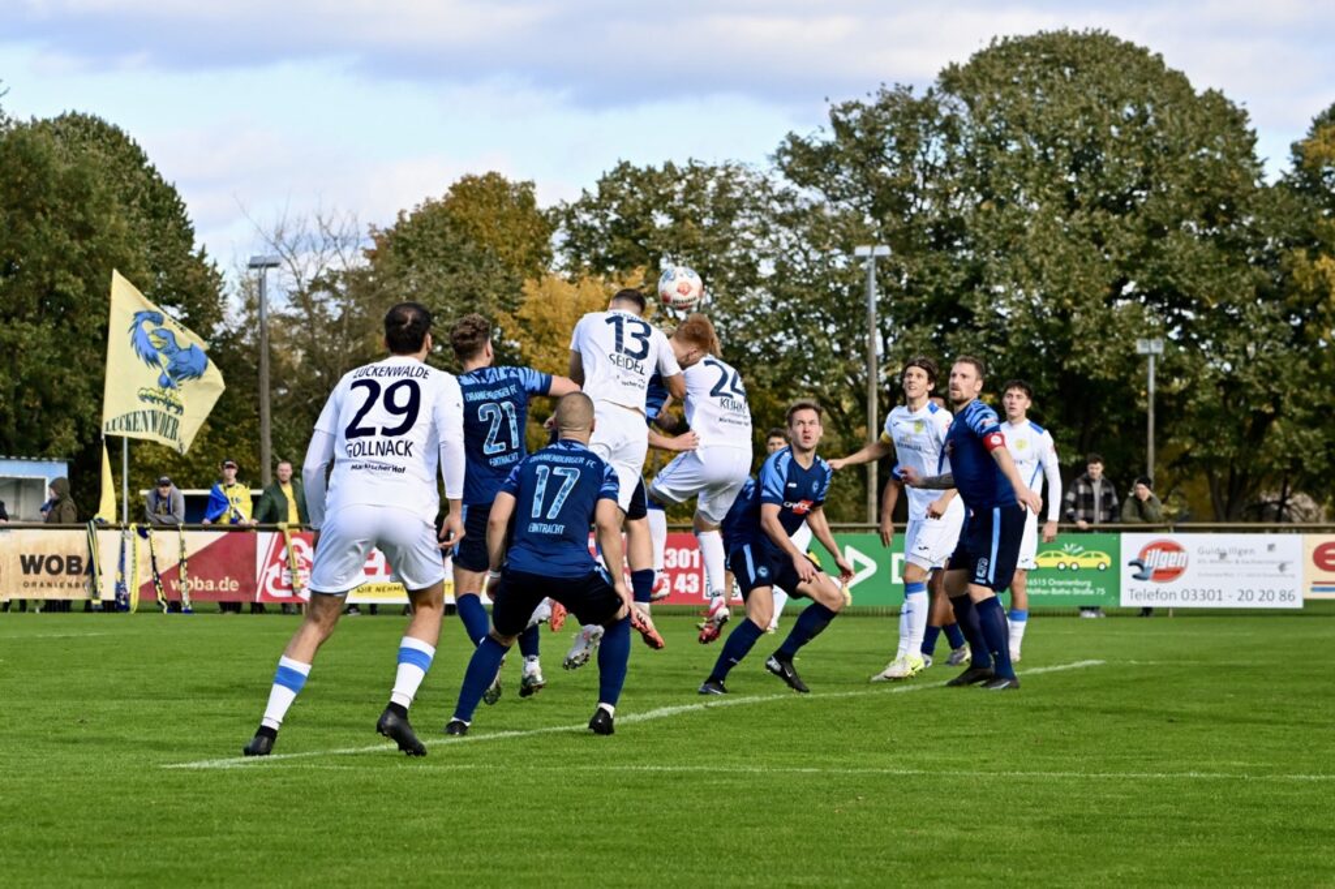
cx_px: 668
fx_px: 4152
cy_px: 444
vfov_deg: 12.2
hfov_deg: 18.3
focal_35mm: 112
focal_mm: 112
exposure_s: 1/1600
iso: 1100
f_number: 6.3
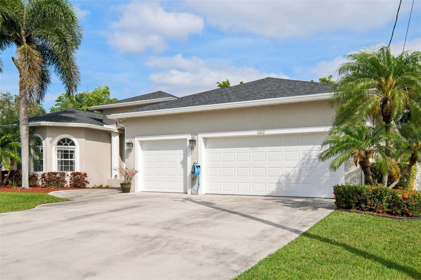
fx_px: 339
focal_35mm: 29
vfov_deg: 44.9
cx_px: 210
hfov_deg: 63.7
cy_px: 140
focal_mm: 19.1
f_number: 8
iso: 400
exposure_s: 1/2000
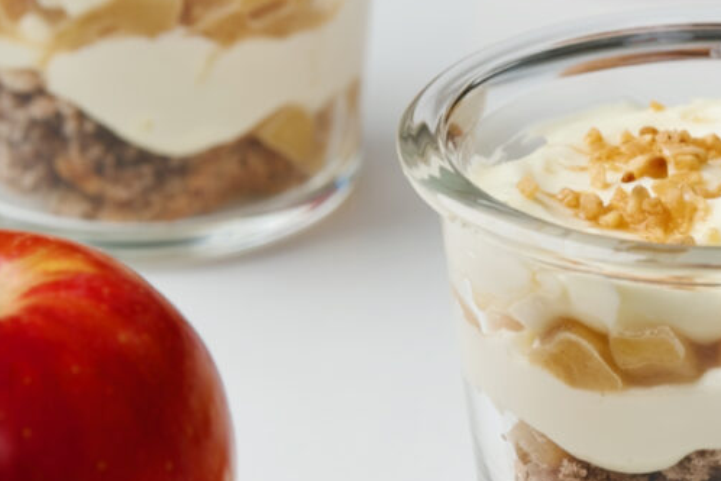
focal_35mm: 290
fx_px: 5808
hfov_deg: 7.1
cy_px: 312
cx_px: 715
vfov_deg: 4.7
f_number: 9
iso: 100
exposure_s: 1/8
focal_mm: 141
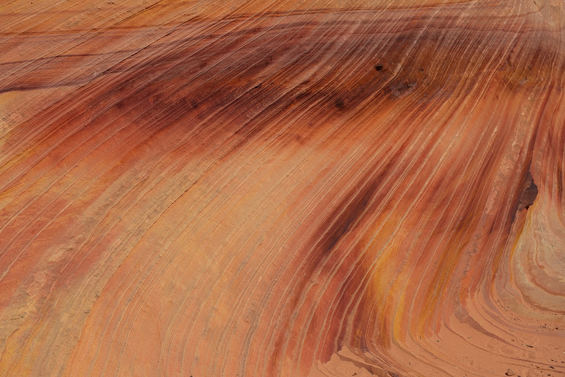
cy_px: 188
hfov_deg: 34.5
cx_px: 282
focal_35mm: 58
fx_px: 910
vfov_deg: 23.4
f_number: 8
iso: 100
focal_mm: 58
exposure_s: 1/200
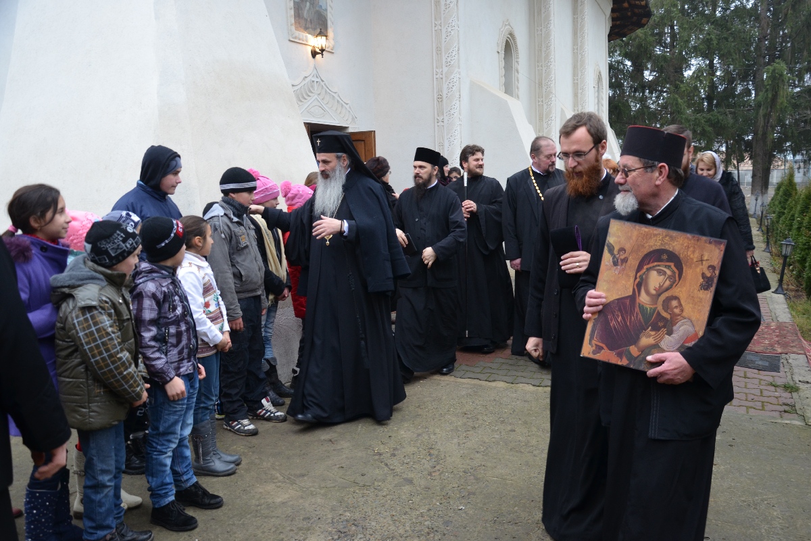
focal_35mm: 32
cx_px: 406
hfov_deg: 59.5
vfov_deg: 41.7
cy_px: 270
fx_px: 710
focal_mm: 21
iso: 450
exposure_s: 1/60
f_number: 4
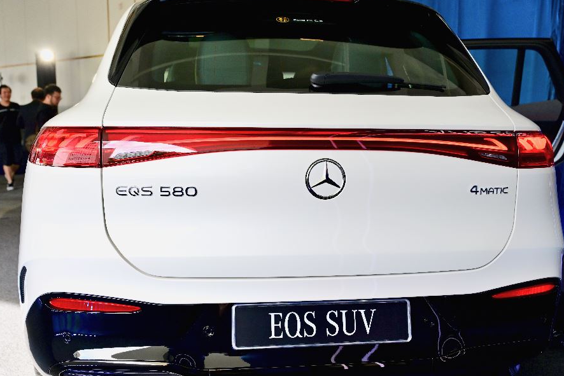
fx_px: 589
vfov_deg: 35.4
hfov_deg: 51.2
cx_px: 288
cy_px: 197
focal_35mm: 38
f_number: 4.5
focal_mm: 32.5
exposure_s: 1/640
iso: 1000
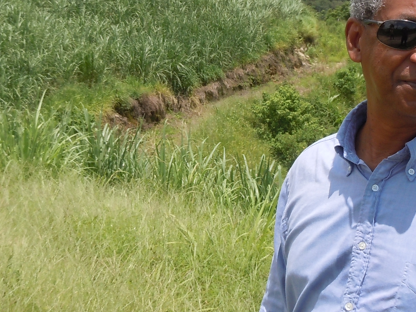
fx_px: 913
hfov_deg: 25.7
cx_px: 214
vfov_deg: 19.3
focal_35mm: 76
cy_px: 113
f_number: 4
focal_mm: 5.9
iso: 100
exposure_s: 1/640
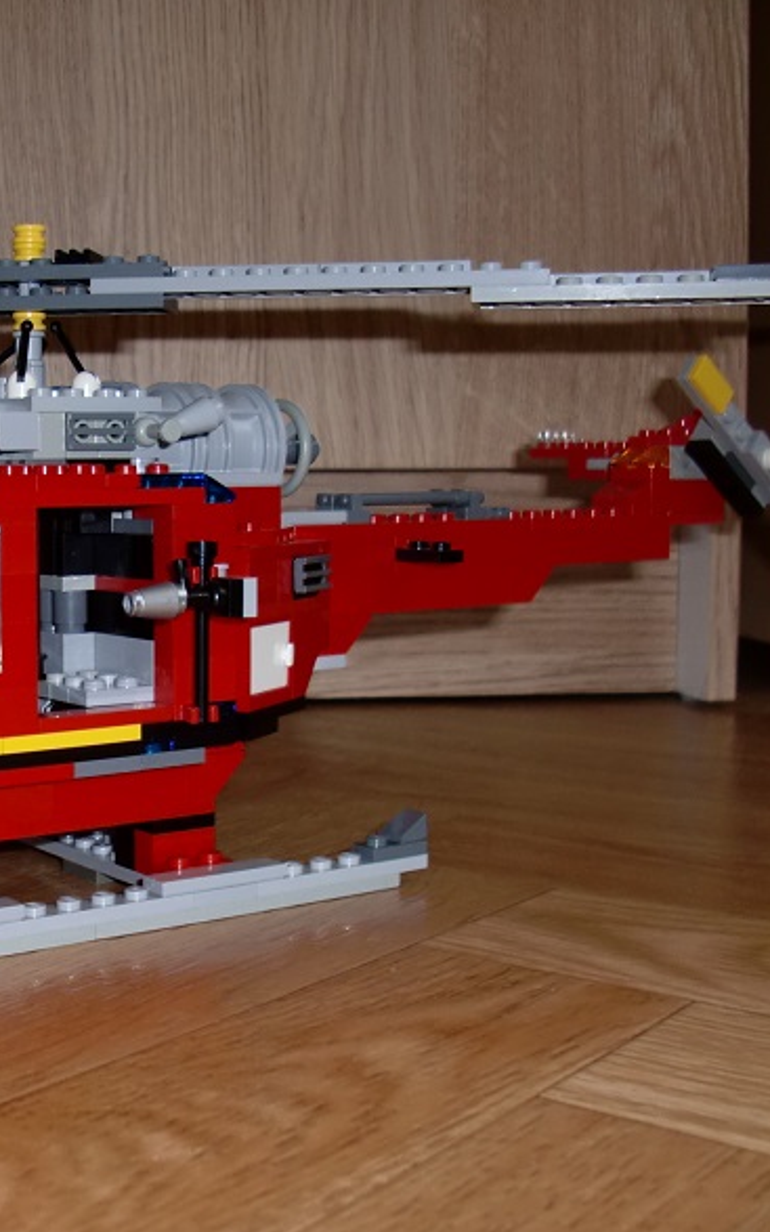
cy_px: 625
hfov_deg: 24.1
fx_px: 1746
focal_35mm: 52
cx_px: 65
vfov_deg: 38.9
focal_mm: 6.3
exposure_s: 1/30
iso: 125
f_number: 2.8
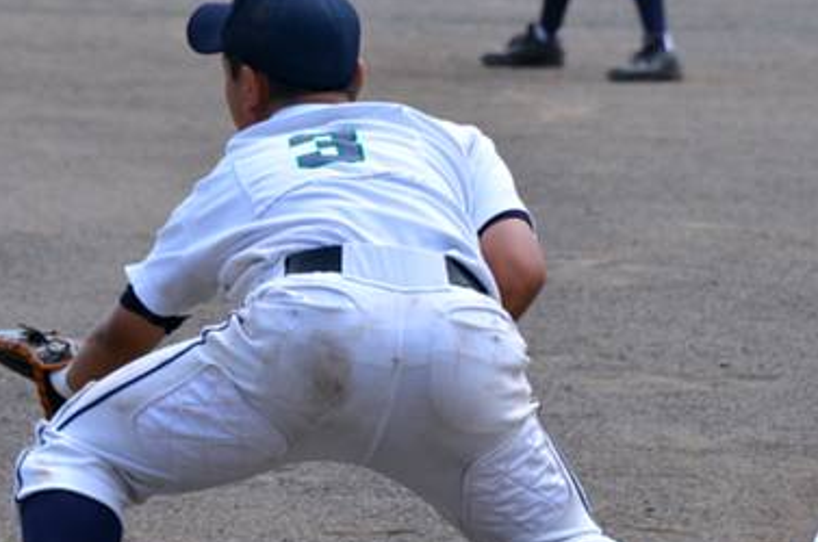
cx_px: 477
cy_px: 280
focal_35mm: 461
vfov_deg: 3.0
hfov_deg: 4.5
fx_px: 10458
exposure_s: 1/1250
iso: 400
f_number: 5.6
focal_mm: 145
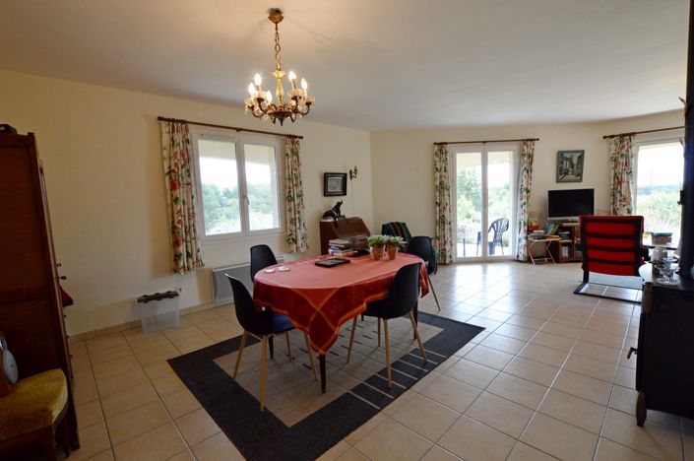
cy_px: 230
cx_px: 347
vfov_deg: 77.2
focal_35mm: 15
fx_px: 289
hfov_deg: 100.5
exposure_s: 1/100
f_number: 5
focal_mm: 10
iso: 400
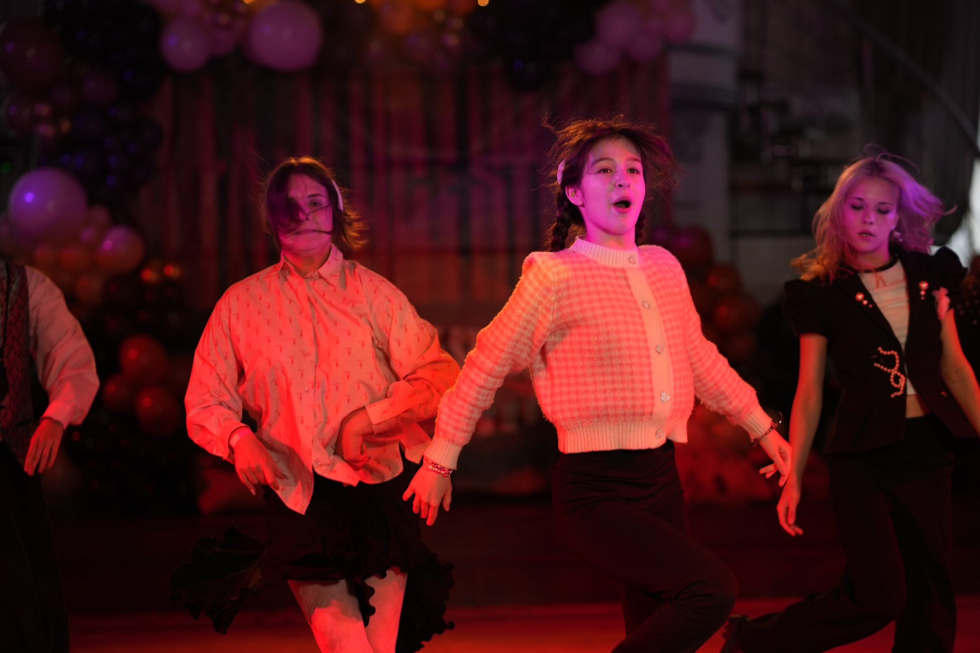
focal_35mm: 97
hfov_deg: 21.0
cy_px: 359
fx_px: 2641
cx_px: 523
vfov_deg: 14.1
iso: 800
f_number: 2.2
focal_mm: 85
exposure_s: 1/400
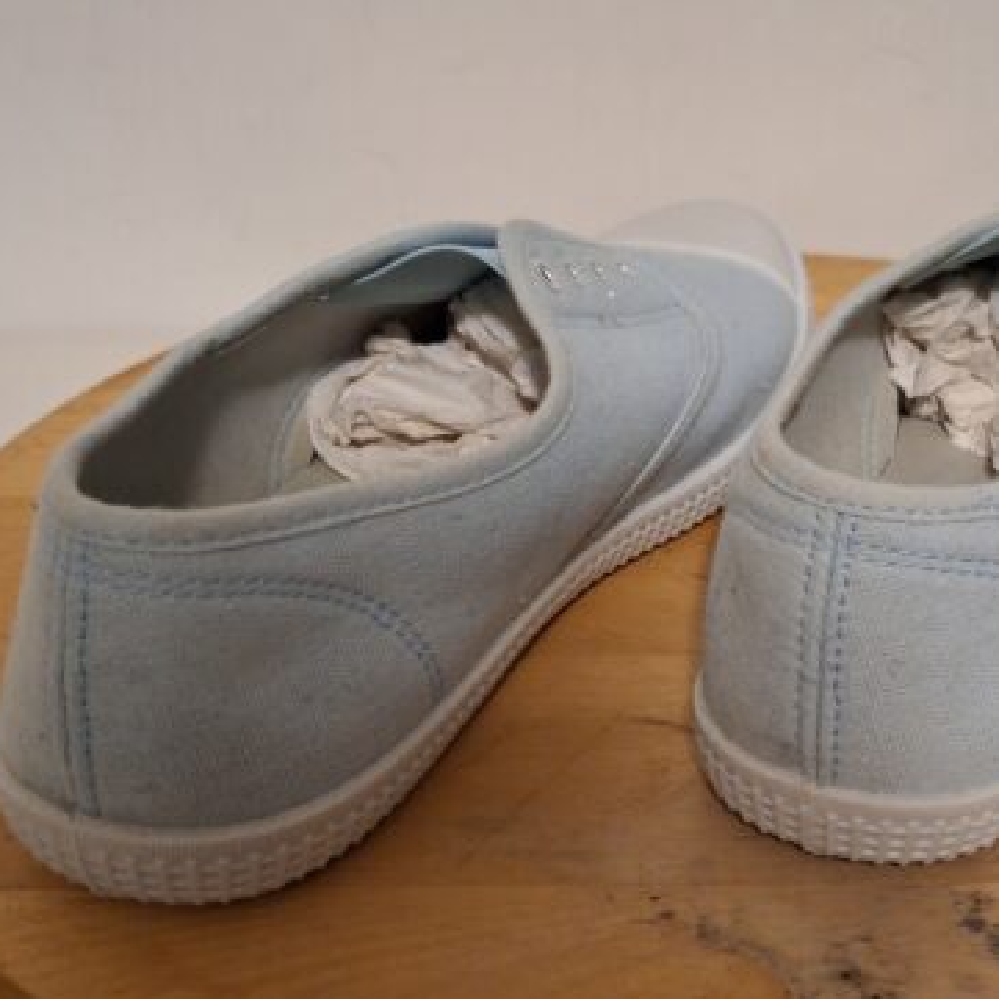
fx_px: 1469
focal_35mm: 45
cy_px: 772
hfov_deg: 36.9
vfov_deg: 36.5
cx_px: 717
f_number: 1.8
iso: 1000
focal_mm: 5.54
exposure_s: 1/20
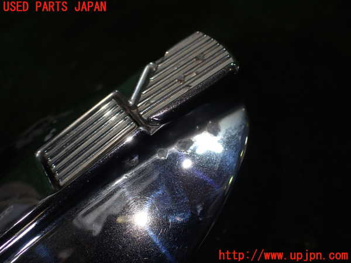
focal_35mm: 30
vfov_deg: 46.8
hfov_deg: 60.0
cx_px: 176
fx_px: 304
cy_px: 132
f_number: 2.3
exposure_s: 1/125
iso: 100
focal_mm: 5.4
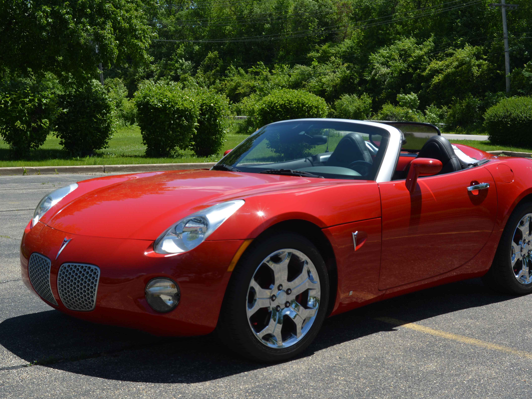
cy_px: 224
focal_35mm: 53
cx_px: 285
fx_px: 815
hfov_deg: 36.2
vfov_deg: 27.5
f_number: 8
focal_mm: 26
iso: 100
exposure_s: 1/250
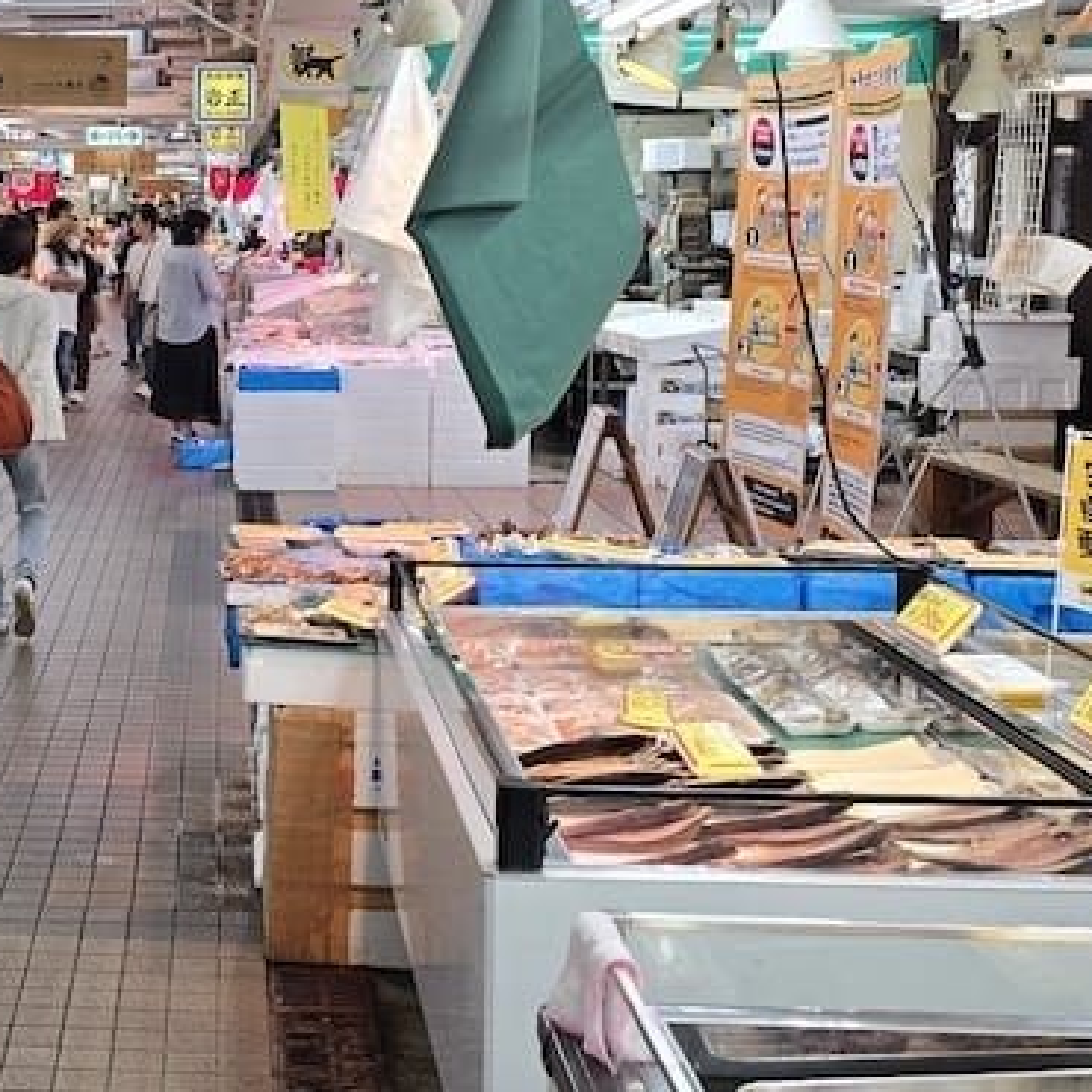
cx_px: 97
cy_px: 334
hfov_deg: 35.9
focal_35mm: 44
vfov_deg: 37.8
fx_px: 1570
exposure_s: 1/100
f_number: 1.7
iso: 50
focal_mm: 6.3
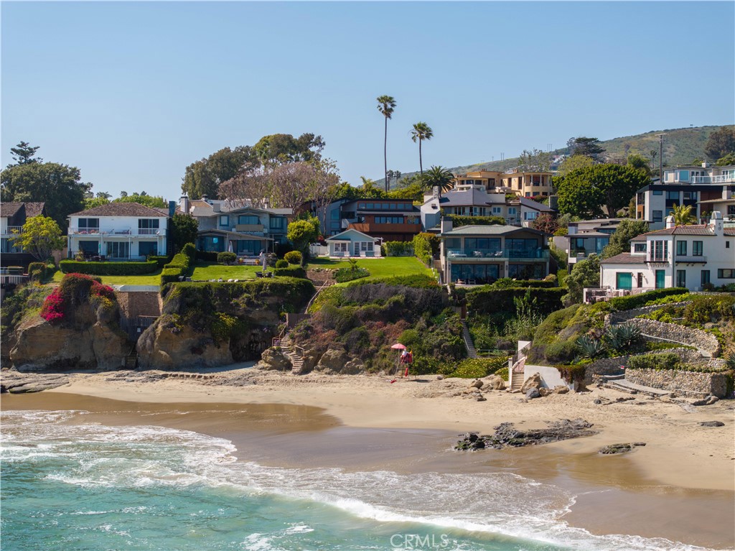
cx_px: 368
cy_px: 276
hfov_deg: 27.8
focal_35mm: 70
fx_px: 1486
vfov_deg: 21.0
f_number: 2.8
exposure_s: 1/3200
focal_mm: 19.35
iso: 110
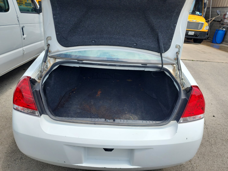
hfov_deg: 73.9
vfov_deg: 58.9
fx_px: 152
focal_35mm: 23
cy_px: 86
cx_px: 114
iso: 50
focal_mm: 6.4
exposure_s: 1/754
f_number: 1.8
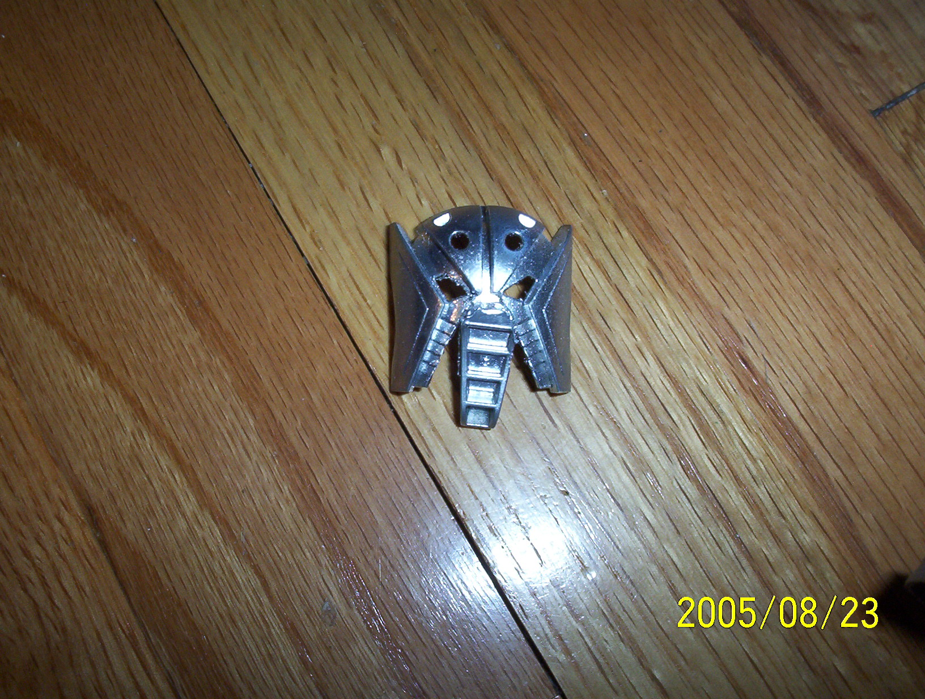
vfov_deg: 37.0
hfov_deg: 47.8
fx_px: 1045
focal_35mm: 39
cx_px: 462
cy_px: 350
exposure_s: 1/30
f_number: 4.5
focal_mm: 6
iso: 140
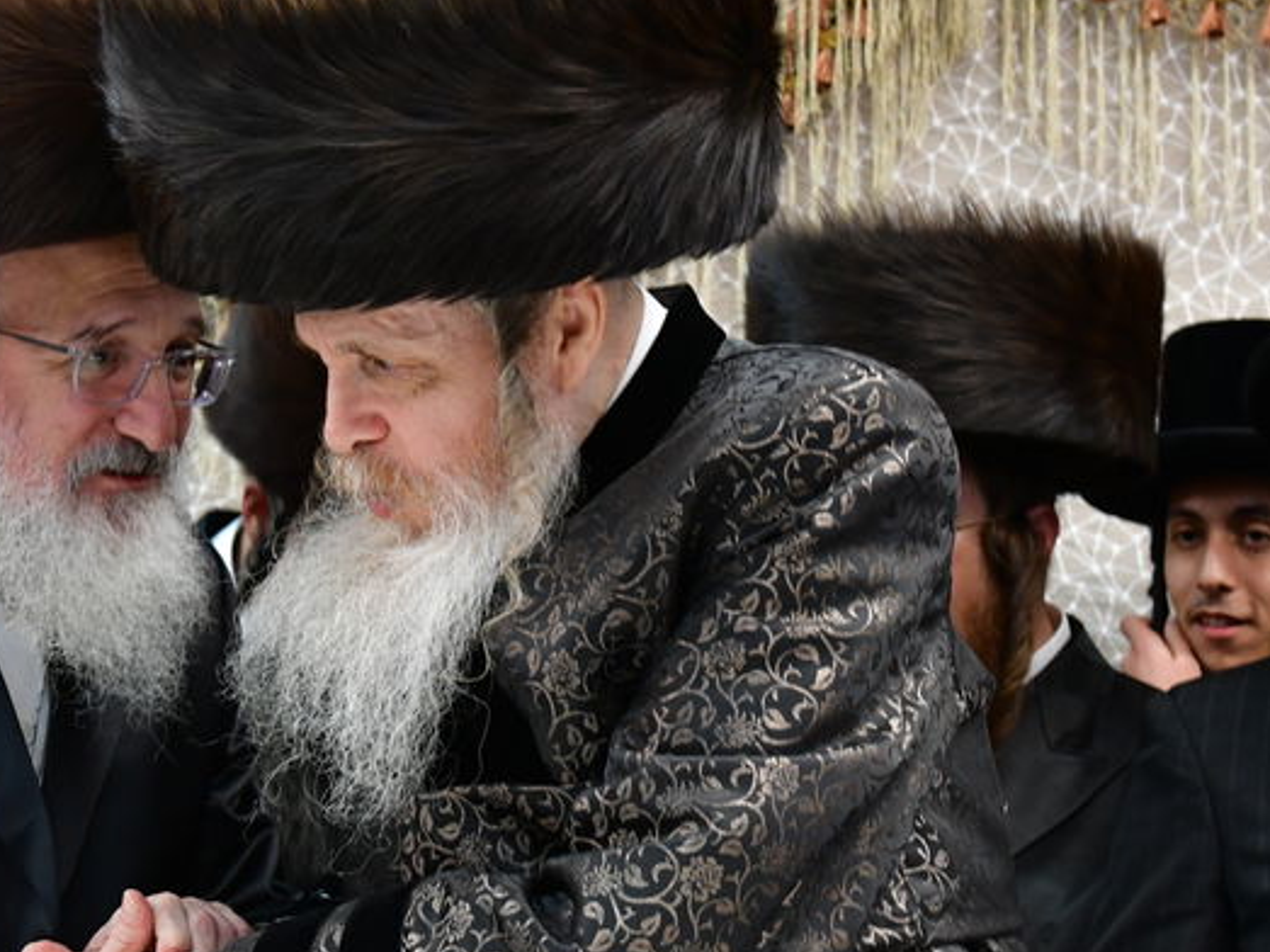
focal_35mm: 103
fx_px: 3778
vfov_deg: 14.4
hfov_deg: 19.0
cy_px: 502
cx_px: 345
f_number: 5.6
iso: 2000
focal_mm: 40
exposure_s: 1/100
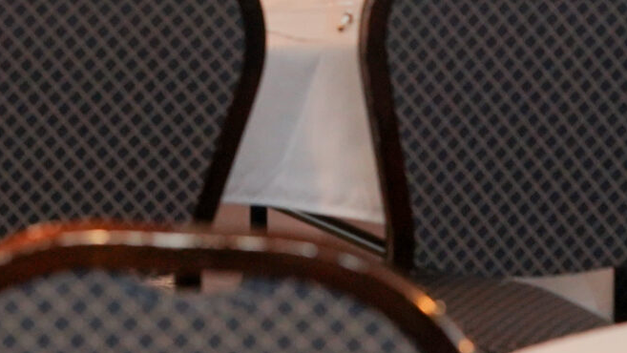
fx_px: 5771
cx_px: -10
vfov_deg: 3.5
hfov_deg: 6.2
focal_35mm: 347
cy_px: -216
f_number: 5
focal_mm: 85
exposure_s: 1/50
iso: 1250
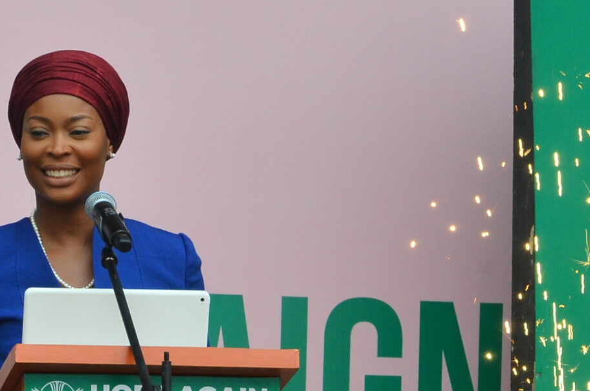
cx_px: -120
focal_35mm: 295
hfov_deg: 6.9
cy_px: 405
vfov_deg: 4.6
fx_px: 4826
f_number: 11
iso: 400
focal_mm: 70
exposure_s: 1/125
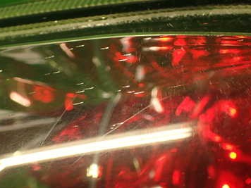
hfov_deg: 35.5
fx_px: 392
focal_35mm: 54
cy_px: 119
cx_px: 116
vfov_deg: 26.9
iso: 200
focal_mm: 5.79
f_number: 2.4
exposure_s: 1/50
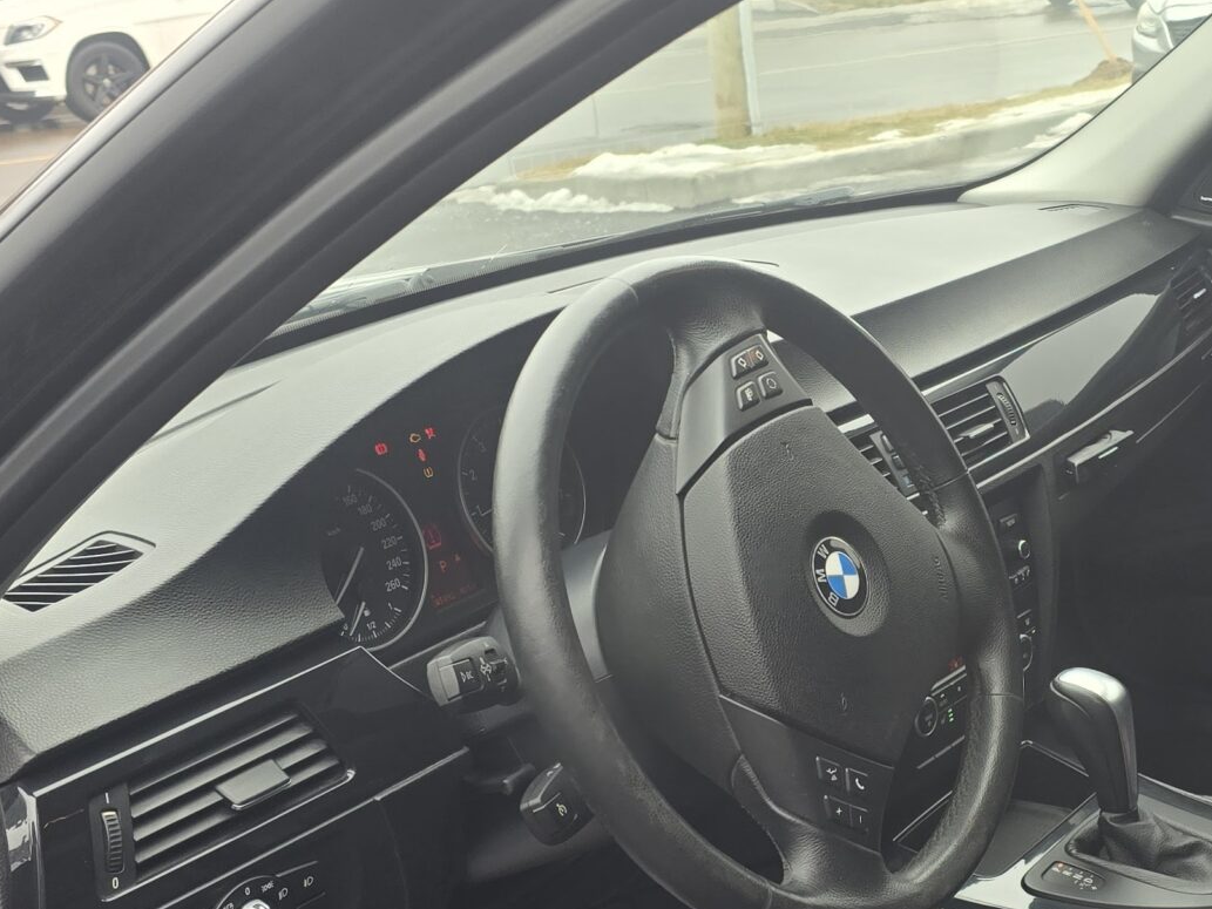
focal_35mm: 57
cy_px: 561
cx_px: 986
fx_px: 1996
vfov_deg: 25.6
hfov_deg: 32.8
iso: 50
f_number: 1.7
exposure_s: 1/180
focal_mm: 6.3
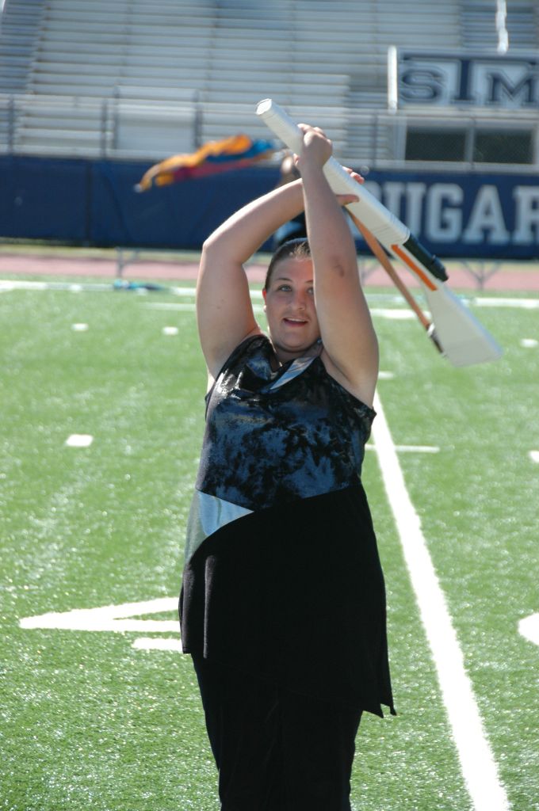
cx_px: 270
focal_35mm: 180
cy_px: 406
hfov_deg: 7.6
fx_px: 4053
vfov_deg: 11.4
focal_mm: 120
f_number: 5.6
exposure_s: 1/500
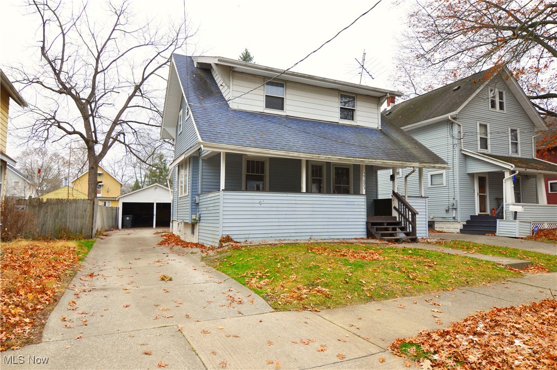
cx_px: 278
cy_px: 185
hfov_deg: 77.4
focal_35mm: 22
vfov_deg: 56.0
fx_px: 348
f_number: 6.3
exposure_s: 1/160
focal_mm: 15
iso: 200
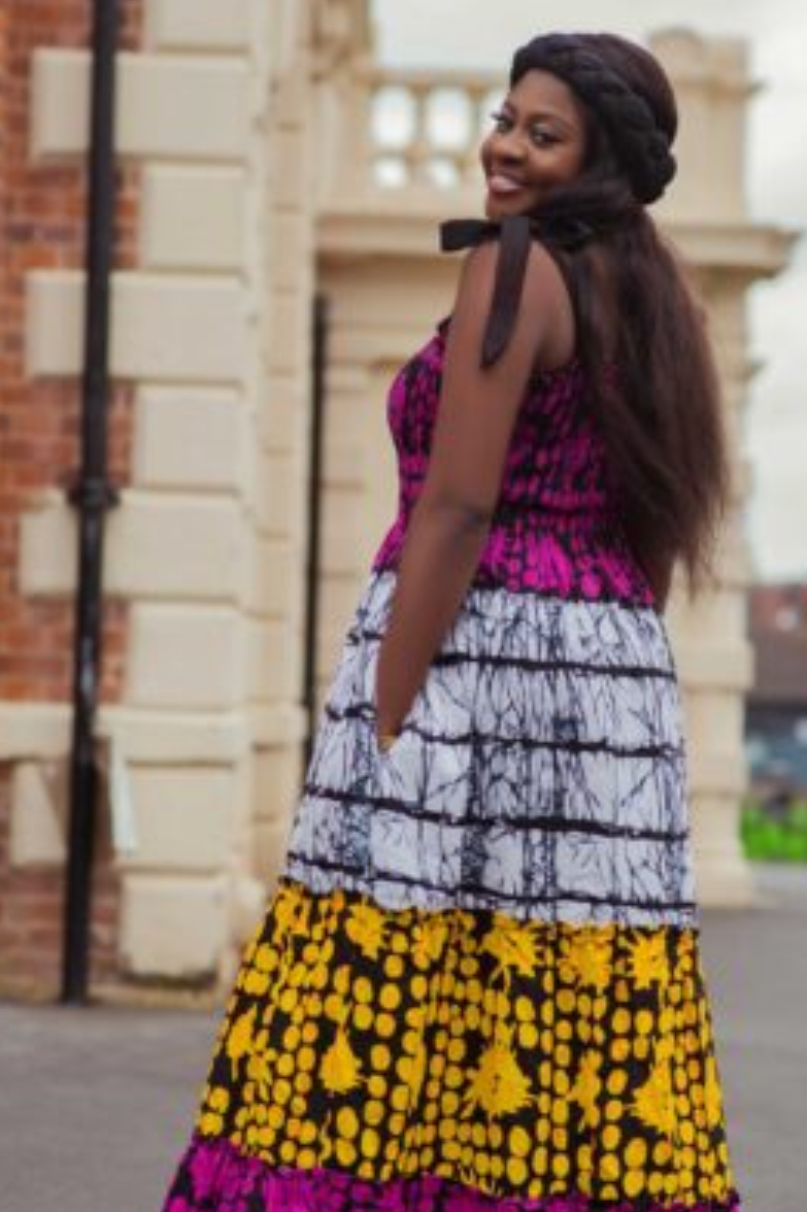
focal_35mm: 127
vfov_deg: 16.1
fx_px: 4274
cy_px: 676
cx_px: 414
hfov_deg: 10.8
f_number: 2.8
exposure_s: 1/350
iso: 100
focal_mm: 85
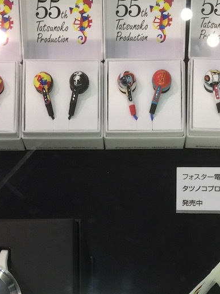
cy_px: 333
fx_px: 610
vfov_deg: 24.9
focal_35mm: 72
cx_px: 120
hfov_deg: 20.4
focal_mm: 4.15
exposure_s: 1/40
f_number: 2.2
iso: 32
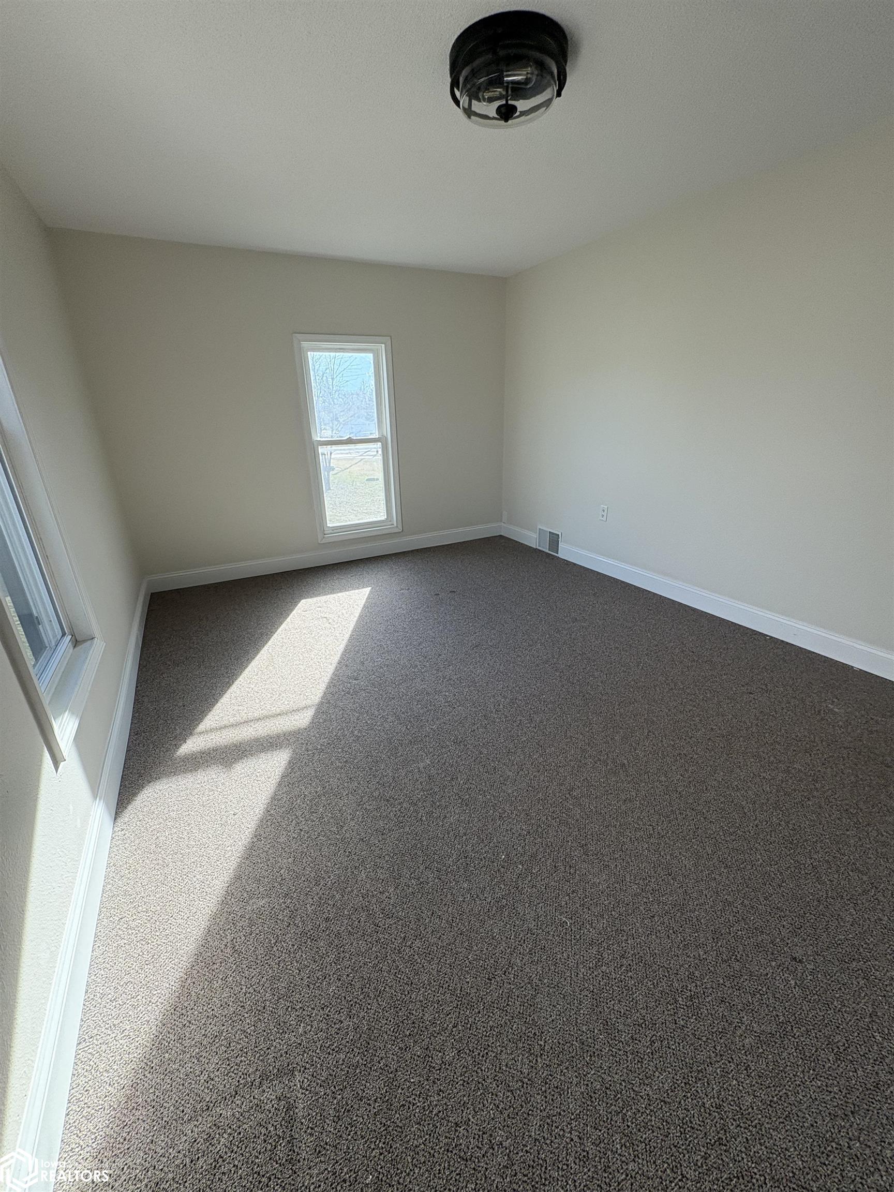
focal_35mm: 14
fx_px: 482
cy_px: 596
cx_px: 447
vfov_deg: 102.1
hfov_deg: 85.7
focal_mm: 2.22
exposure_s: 1/121
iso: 100
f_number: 2.2
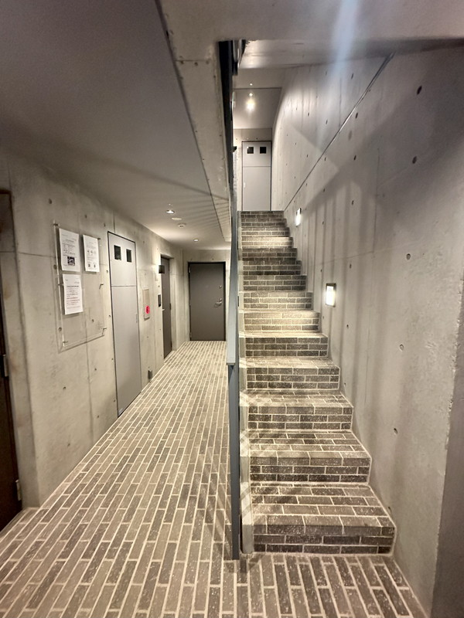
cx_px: 232
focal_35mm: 14
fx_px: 250
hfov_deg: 85.7
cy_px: 309
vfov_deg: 102.1
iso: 1000
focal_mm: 2.22
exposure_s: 1/50
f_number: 2.2
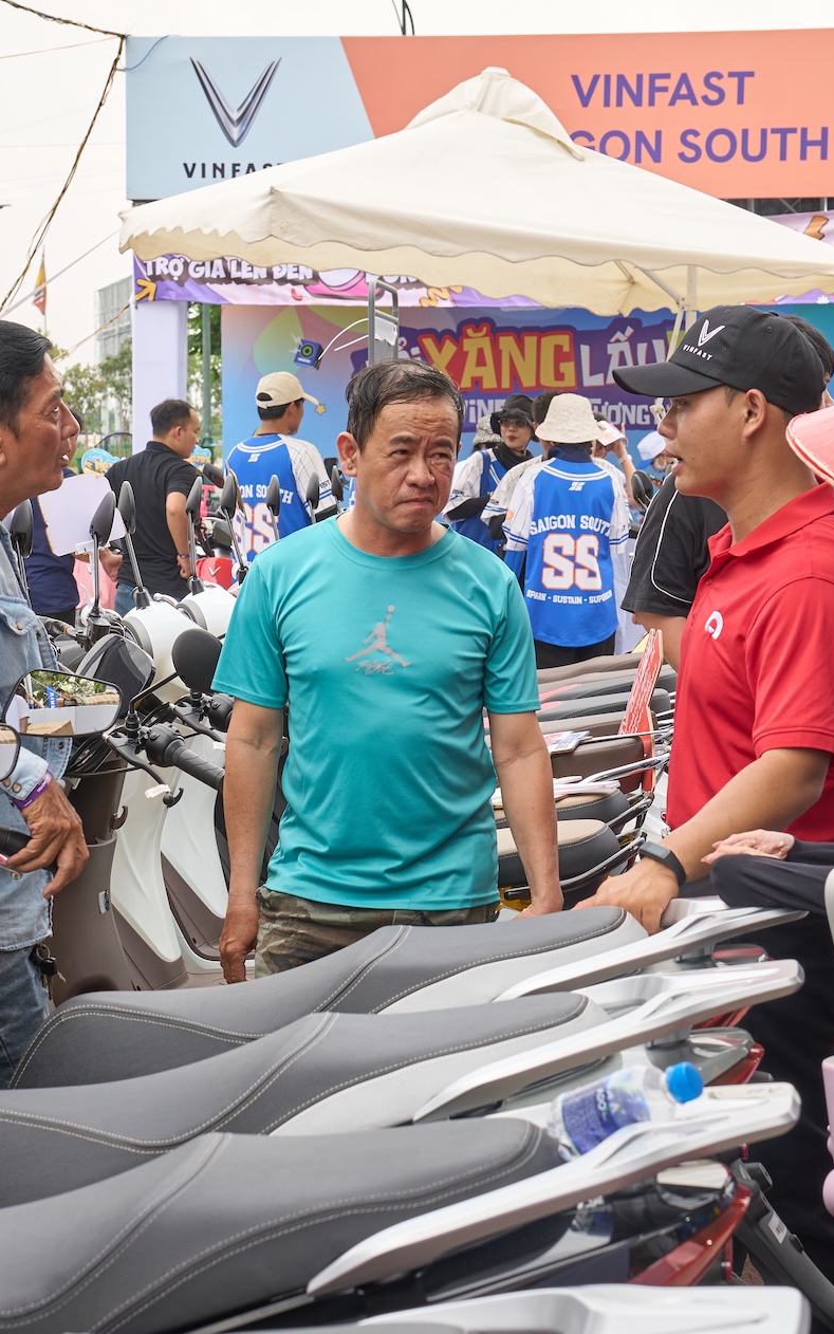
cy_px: 674
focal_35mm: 77
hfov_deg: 17.0
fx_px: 2791
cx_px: 399
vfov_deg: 26.9
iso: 125
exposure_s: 1/125
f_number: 5.6
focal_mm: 33
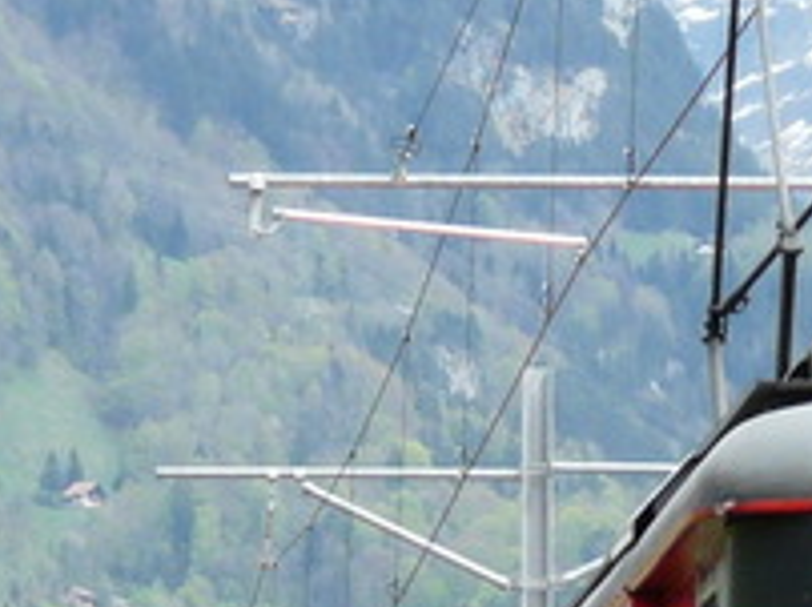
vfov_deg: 2.8
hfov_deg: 3.7
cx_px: 1463
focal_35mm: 526
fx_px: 12324
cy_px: 1178
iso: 100
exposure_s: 1/200
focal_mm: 17.5
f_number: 5
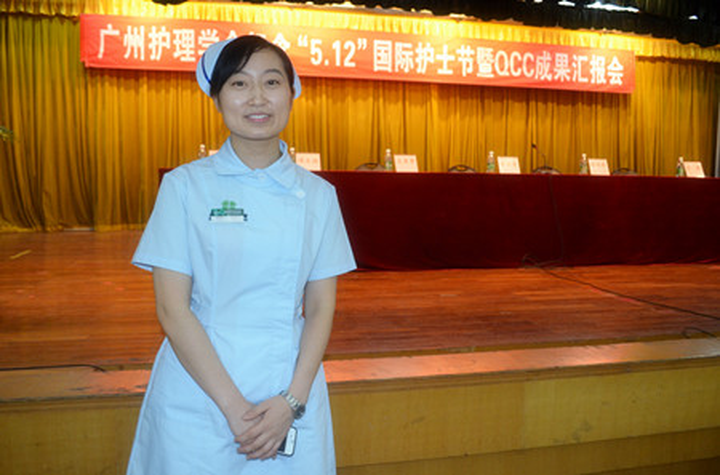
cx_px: 360
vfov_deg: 39.7
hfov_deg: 57.4
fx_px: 658
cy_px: 238
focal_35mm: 33
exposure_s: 1/60
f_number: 3.8
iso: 1400
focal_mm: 22
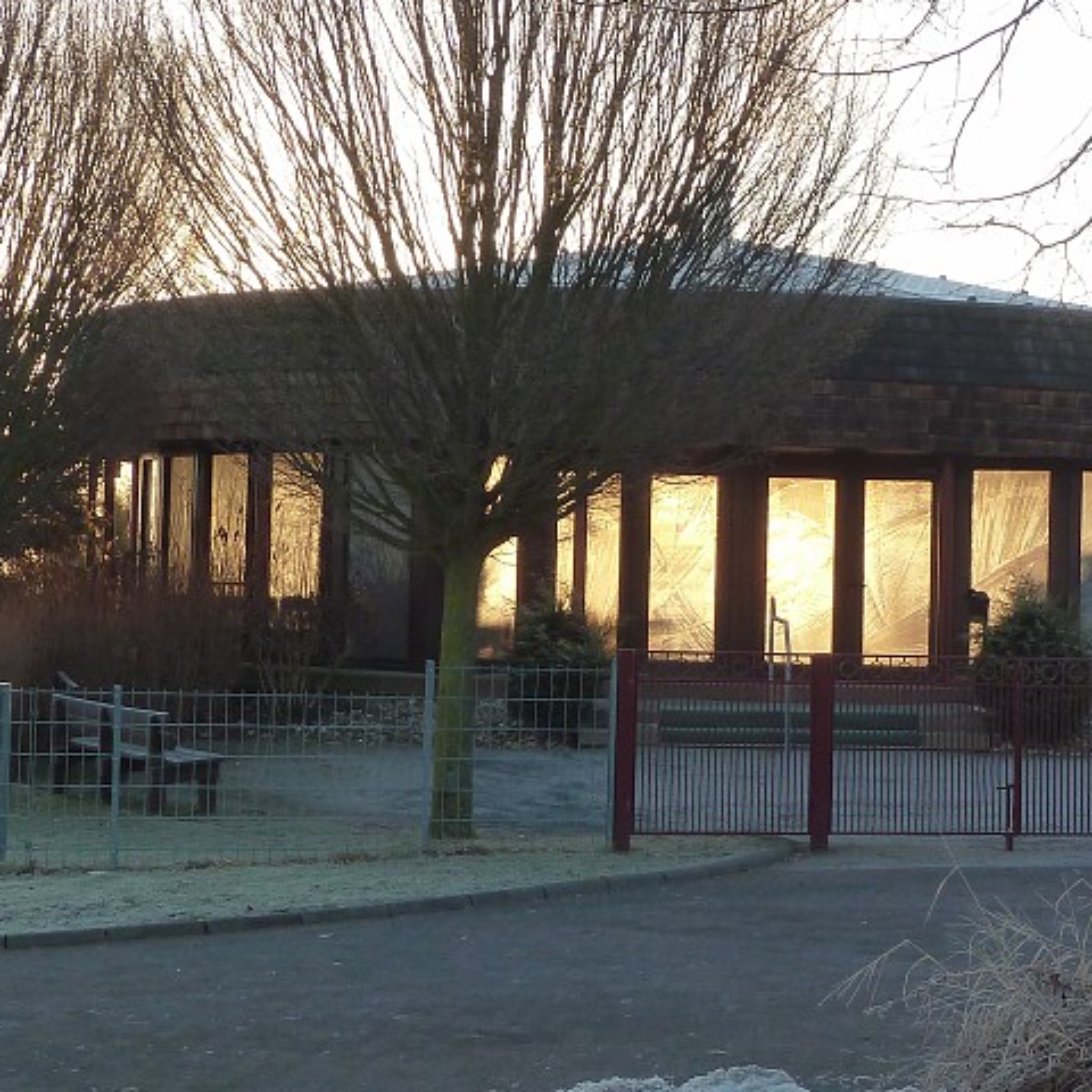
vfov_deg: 20.9
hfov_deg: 20.7
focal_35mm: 83
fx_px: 2962
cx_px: 803
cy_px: 512
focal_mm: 7.3
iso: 125
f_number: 4
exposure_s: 1/100
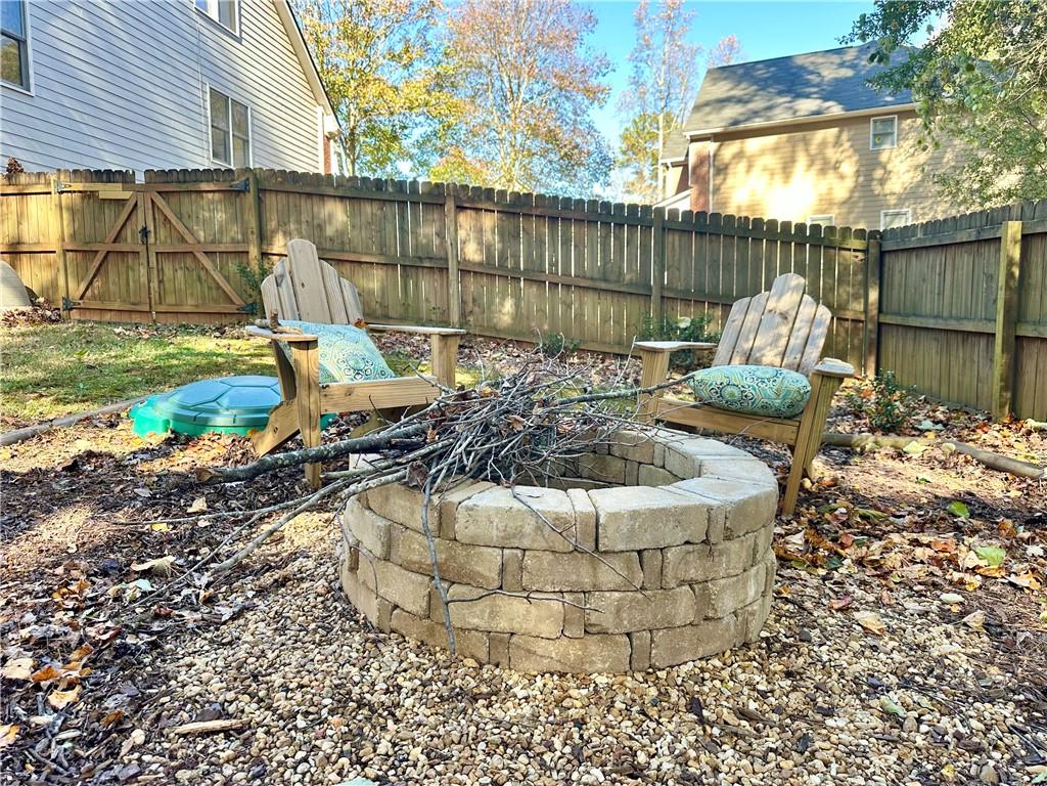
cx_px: 524
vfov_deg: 56.8
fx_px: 726
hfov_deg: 71.6
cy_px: 393
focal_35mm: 24
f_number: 1.78
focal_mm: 6.86
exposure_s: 1/267
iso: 80
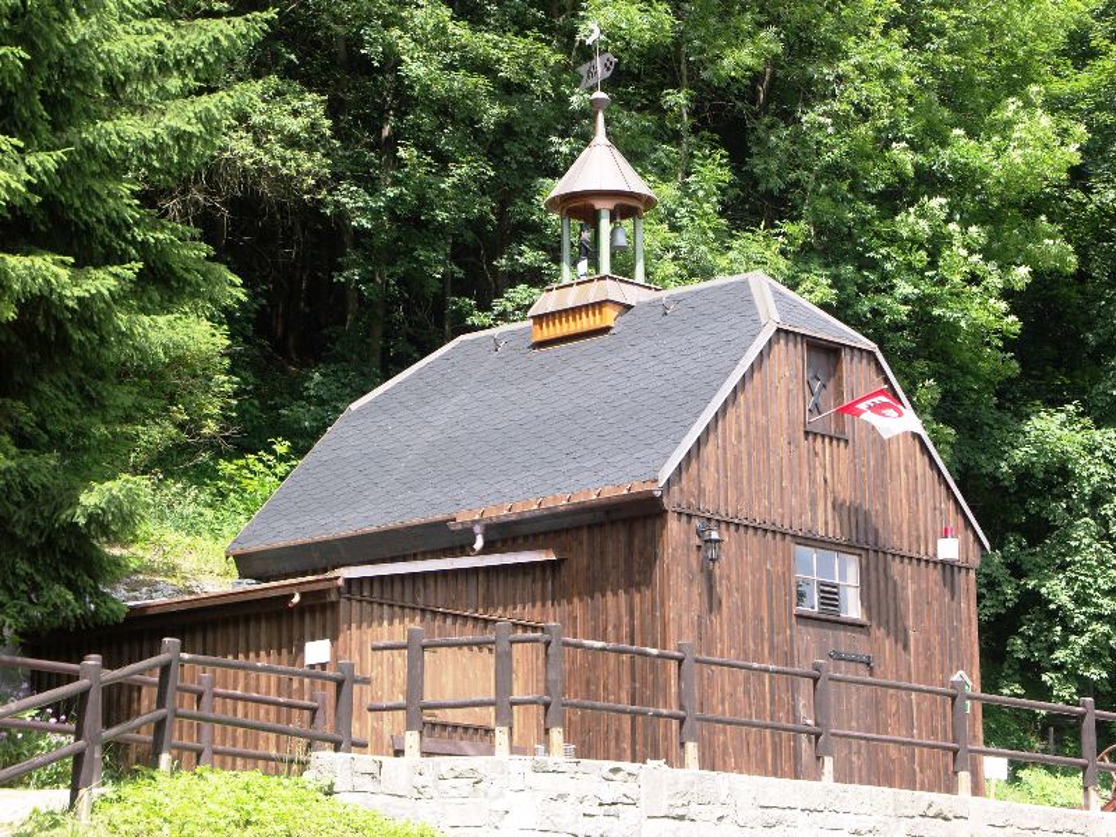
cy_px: 418
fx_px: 3353
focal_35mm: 104
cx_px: 558
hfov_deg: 18.9
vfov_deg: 14.2
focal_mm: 26.53
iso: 64
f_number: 4.5
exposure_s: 1/200
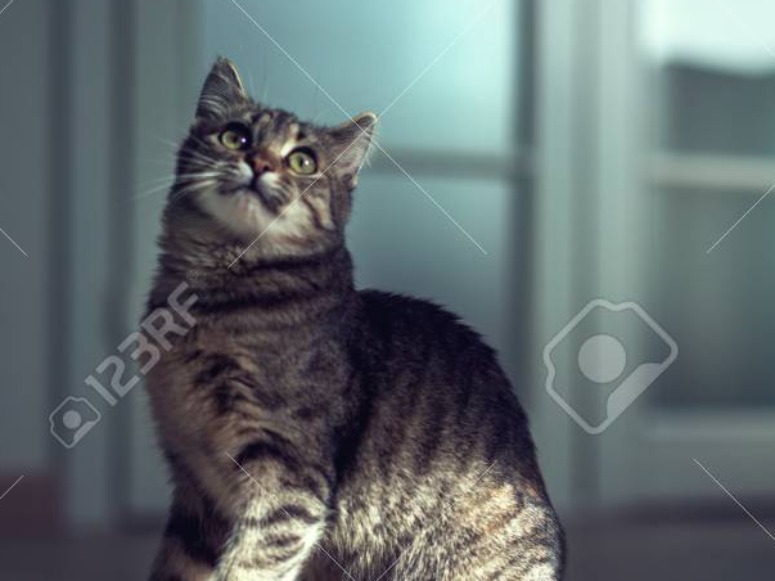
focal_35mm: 114
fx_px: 2552
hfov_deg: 17.3
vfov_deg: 13.0
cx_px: 364
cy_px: 314
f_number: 1.8
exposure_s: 1/1250
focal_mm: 55
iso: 100
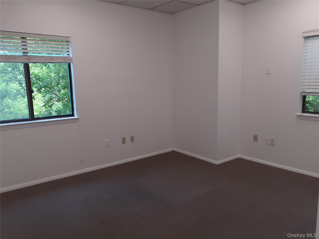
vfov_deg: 51.4
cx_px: 160
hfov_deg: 65.3
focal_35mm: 27
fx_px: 249
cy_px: 120
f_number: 1.9
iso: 50
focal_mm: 3.6
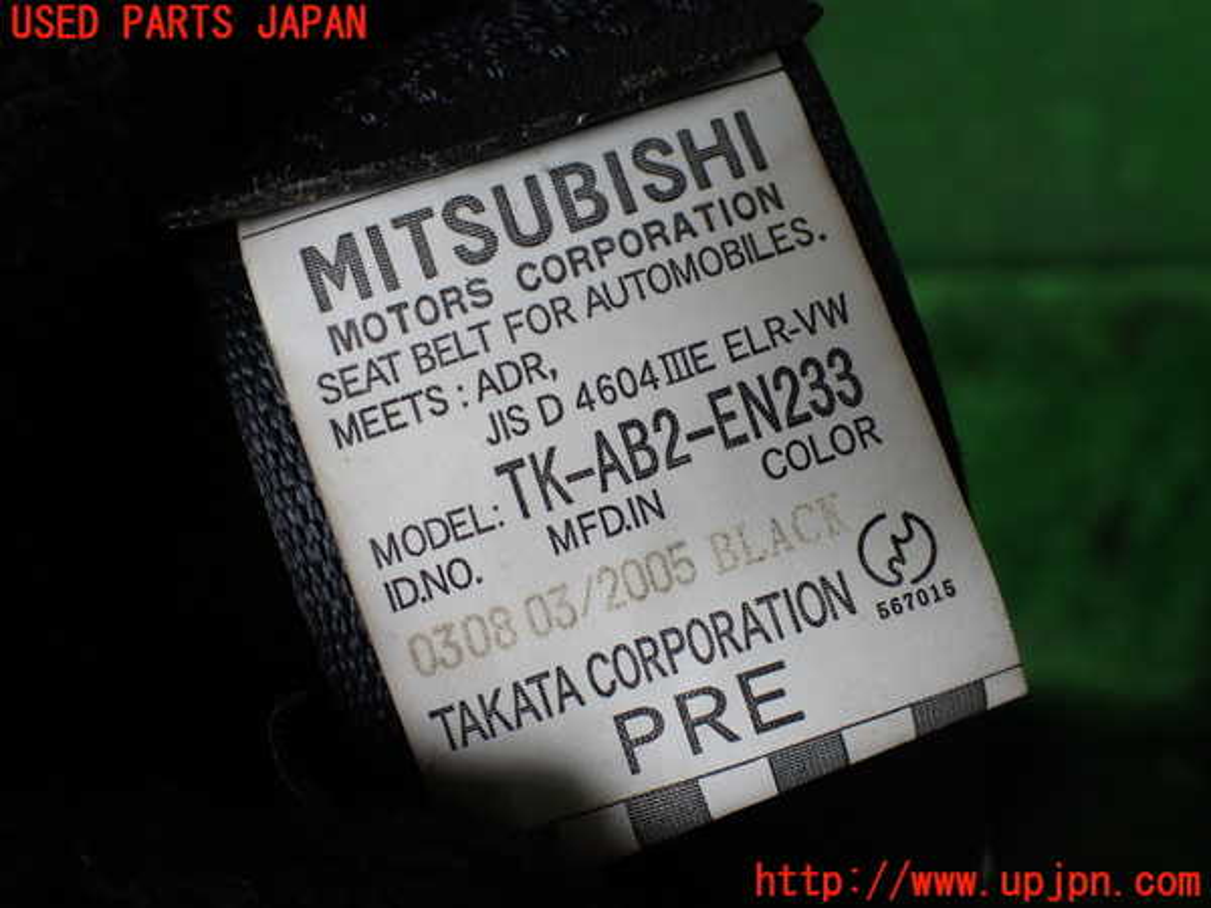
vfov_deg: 46.8
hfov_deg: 60.0
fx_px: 1050
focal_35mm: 30
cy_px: 454
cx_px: 606
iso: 125
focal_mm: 5.4
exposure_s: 1/125
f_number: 2.3
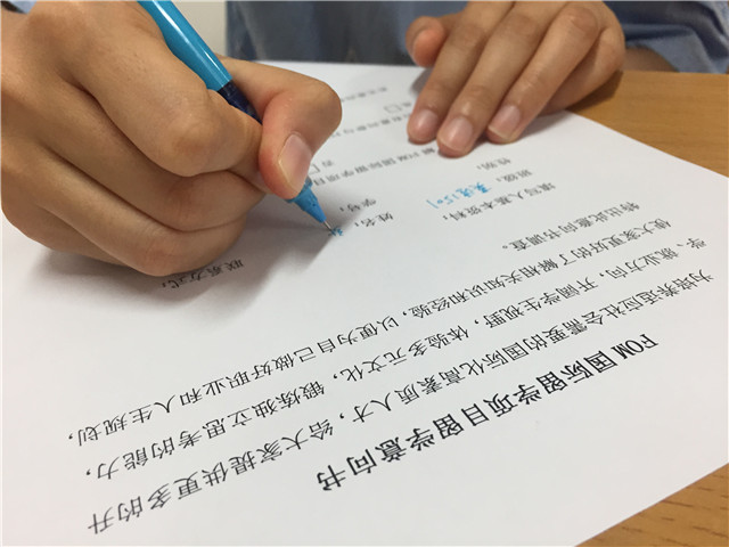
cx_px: 364
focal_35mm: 29
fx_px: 611
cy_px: 274
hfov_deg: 61.7
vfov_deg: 48.2
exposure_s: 1/33
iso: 64
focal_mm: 4.15
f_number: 2.2
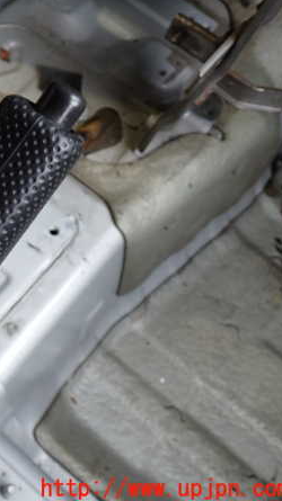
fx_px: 625
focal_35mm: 47
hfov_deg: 23.5
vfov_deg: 43.7
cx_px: -43
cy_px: 250
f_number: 2.4
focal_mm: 5.79
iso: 200
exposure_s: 1/30
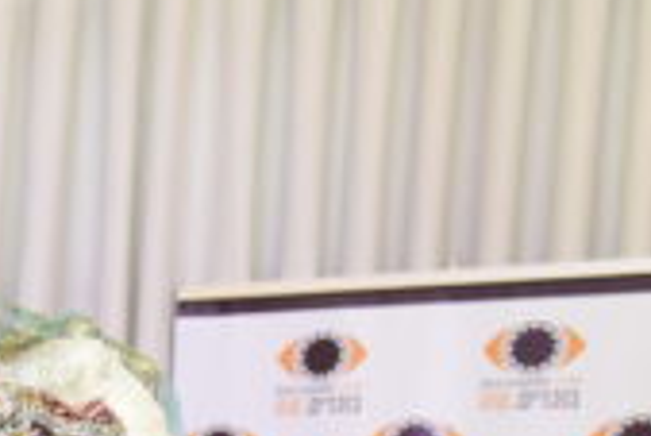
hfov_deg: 12.8
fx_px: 2552
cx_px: -612
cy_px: 803
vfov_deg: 9.3
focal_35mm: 141
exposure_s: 1/125
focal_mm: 31
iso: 1600
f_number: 5.6
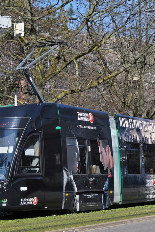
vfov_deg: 17.5
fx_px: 756
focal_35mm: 117
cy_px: 127
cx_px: 125
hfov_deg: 11.7
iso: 200
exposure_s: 1/1000
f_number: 5
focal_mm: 46
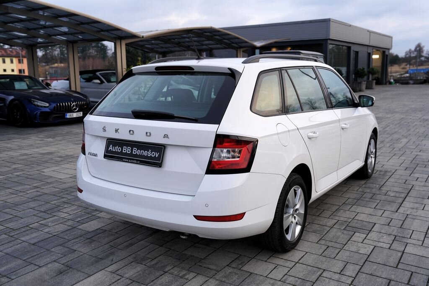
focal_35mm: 34
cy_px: 143
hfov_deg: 55.8
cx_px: 214
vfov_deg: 38.9
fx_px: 405
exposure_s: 1/160
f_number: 4
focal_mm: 34
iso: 200
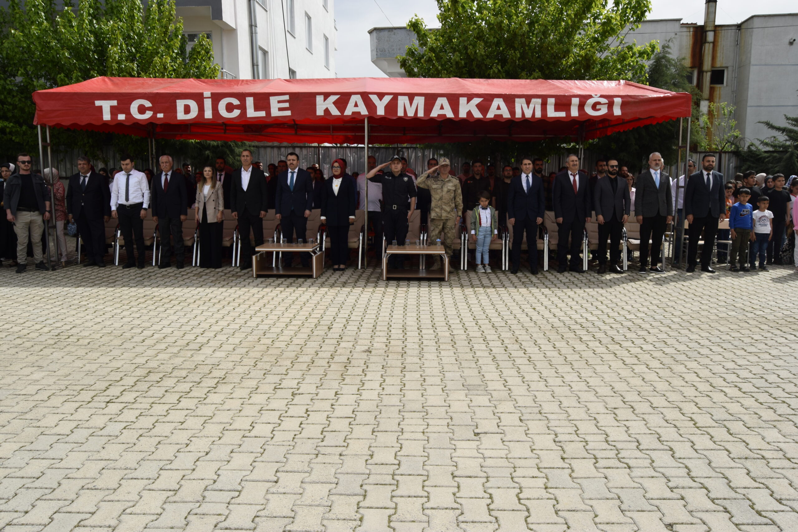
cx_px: 399
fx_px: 598
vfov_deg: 47.9
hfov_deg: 67.4
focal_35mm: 27
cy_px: 266
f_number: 11
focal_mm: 18
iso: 100
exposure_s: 1/200
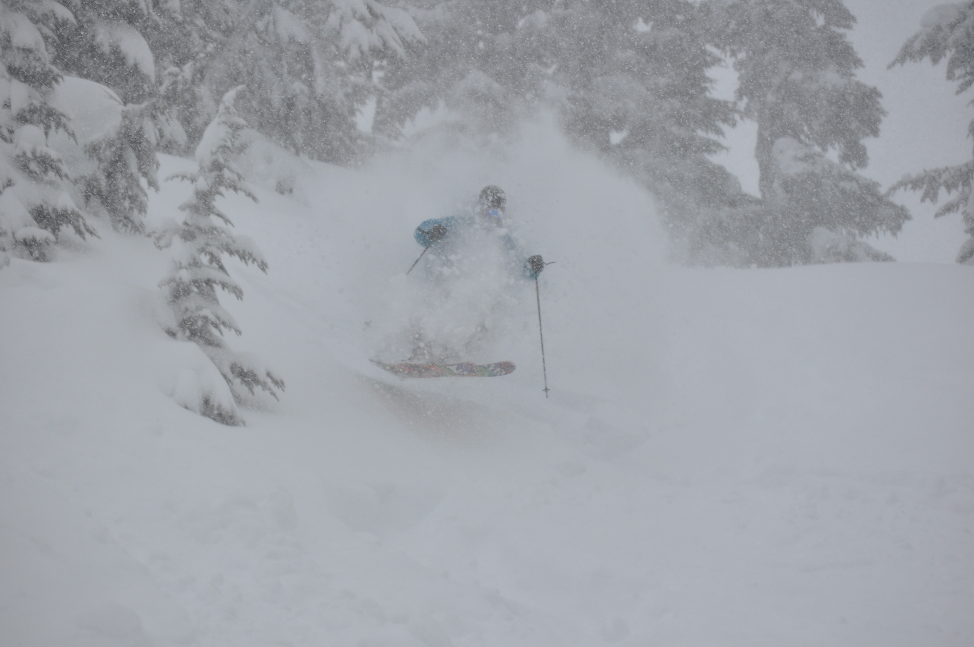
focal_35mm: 202
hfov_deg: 10.2
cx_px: 487
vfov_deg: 6.8
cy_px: 324
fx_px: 5472
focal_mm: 135
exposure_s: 1/250
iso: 200
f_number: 8
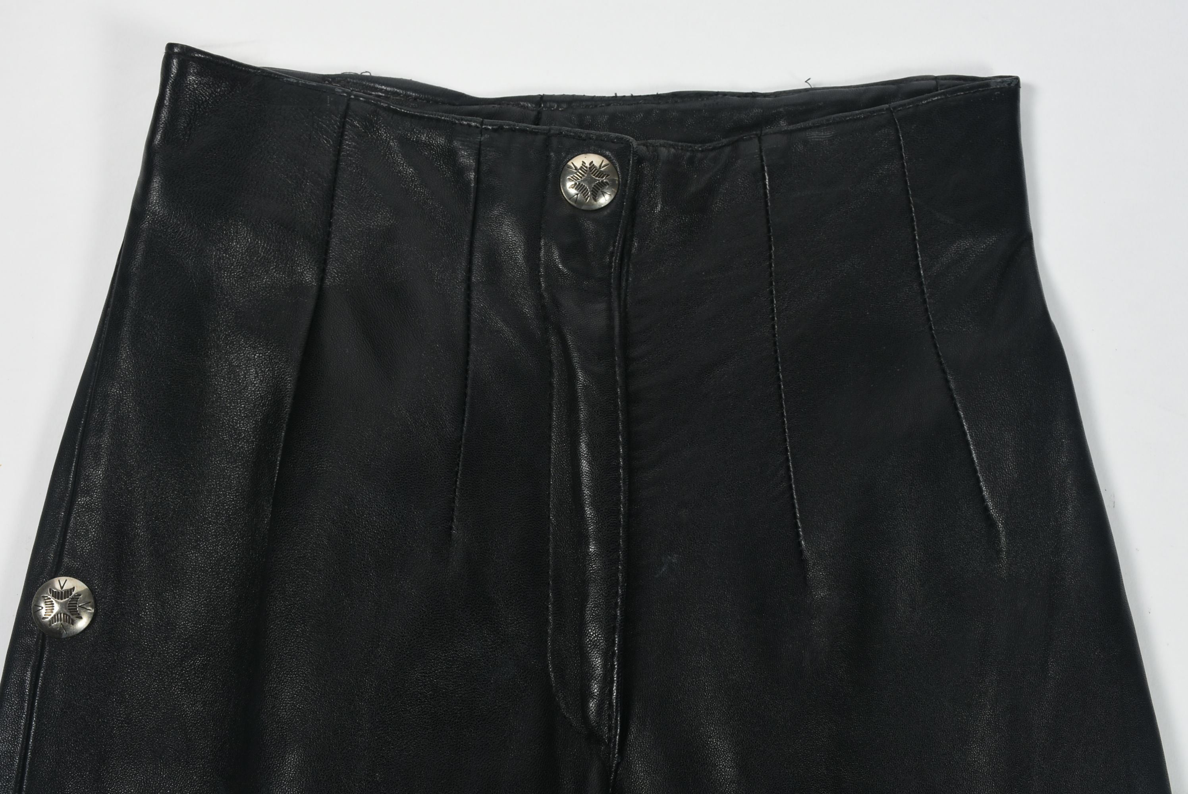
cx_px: 594
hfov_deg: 35.0
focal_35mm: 57
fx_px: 1882
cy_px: 397
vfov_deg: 23.8
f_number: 10
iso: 200
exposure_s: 1/125
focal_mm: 38
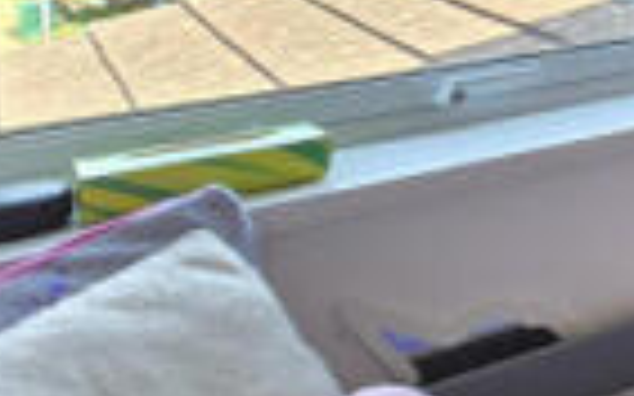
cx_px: 1167
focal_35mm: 57
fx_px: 984
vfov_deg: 20.7
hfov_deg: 21.4
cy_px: -124
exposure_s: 1/100
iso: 160
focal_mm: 2.2
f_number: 2.2
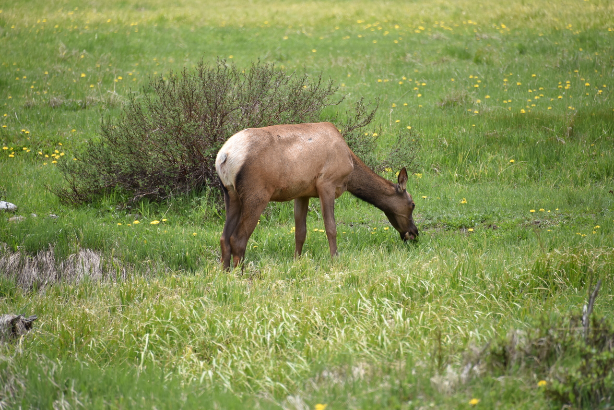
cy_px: 205
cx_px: 307
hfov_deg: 6.9
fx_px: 5117
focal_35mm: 300
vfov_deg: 4.6
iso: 360
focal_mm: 300
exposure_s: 1/640
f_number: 5.6
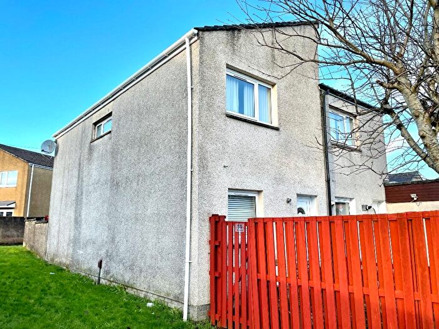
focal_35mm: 26
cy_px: 164
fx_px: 330
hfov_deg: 67.3
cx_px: 220
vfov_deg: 53.1
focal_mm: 4.2
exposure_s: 1/658
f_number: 1.6
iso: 32
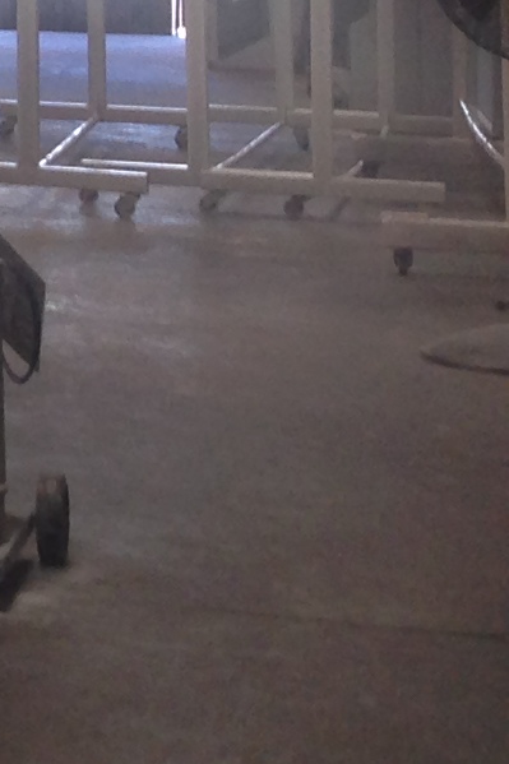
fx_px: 3968
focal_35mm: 187
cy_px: -440
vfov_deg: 10.6
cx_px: -1572
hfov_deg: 6.1
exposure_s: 1/24
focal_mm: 4.13
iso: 50
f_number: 2.4
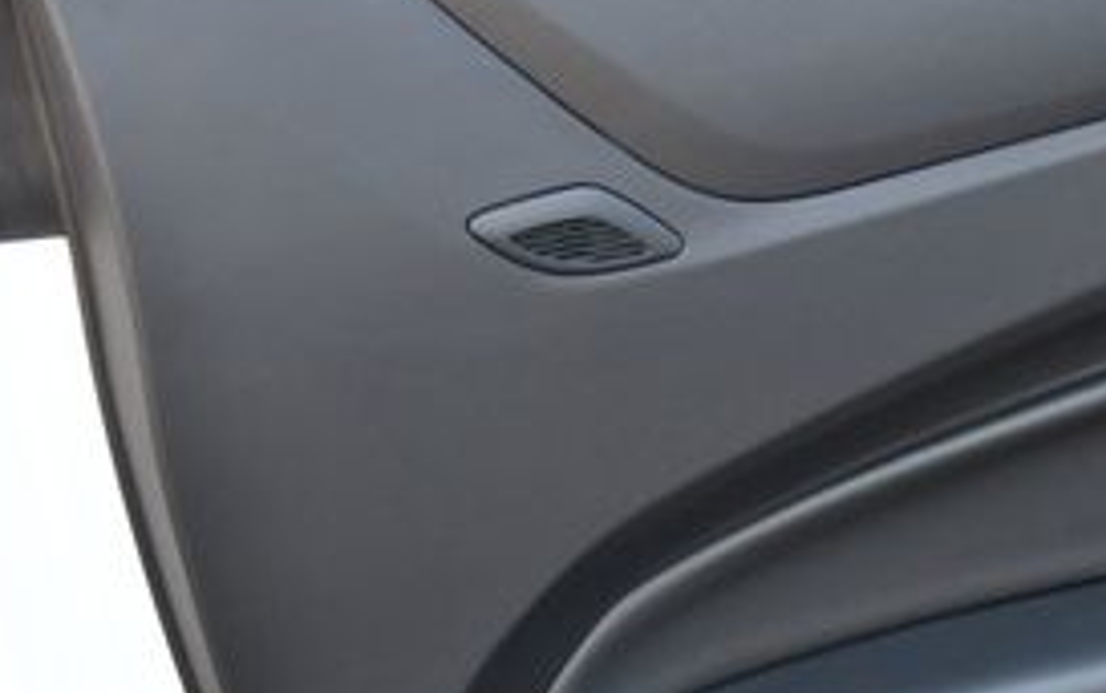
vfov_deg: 15.2
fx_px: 2594
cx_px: 1244
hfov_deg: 22.6
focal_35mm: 86
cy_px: 515
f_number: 3.5
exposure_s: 1/250
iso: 560
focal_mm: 18
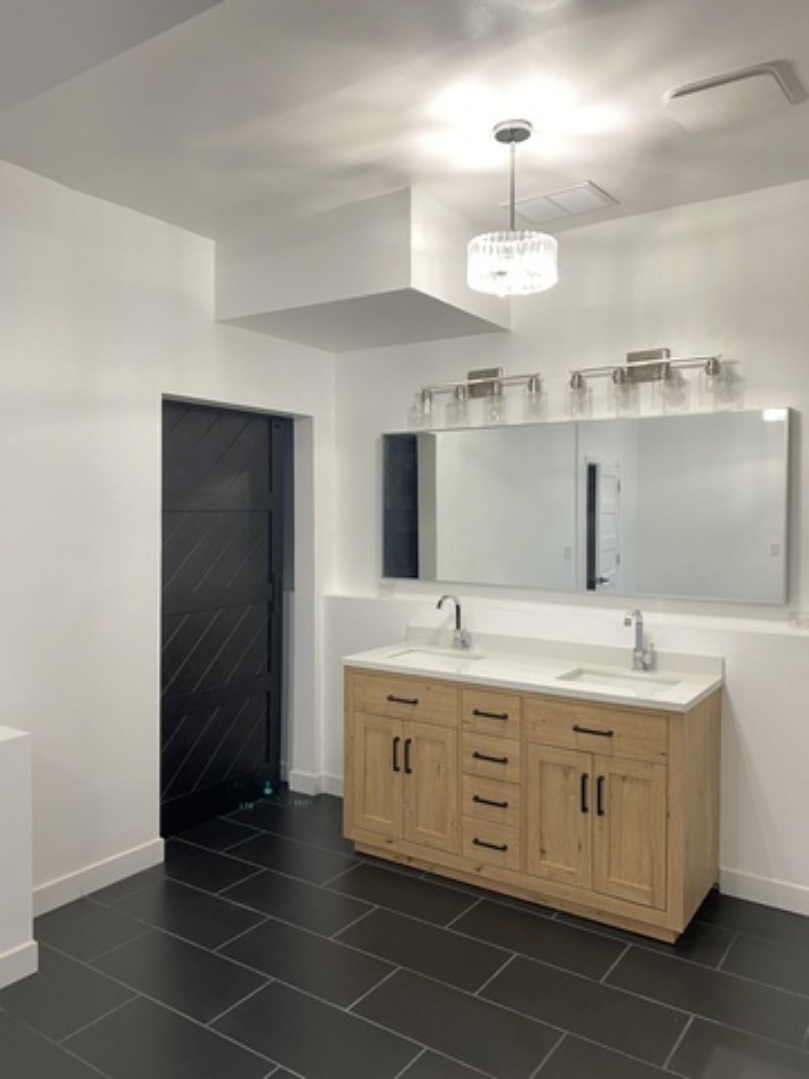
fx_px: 810
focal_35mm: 26
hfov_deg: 53.1
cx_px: 404
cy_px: 540
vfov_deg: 67.3
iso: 320
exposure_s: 1/40
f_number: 1.8
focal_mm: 4.25
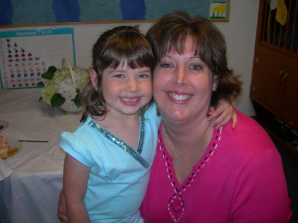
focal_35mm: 38
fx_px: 327
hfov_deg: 49.0
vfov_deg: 37.7
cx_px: 149
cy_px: 112
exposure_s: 1/60.1
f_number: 2.8
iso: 50
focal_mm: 7.8
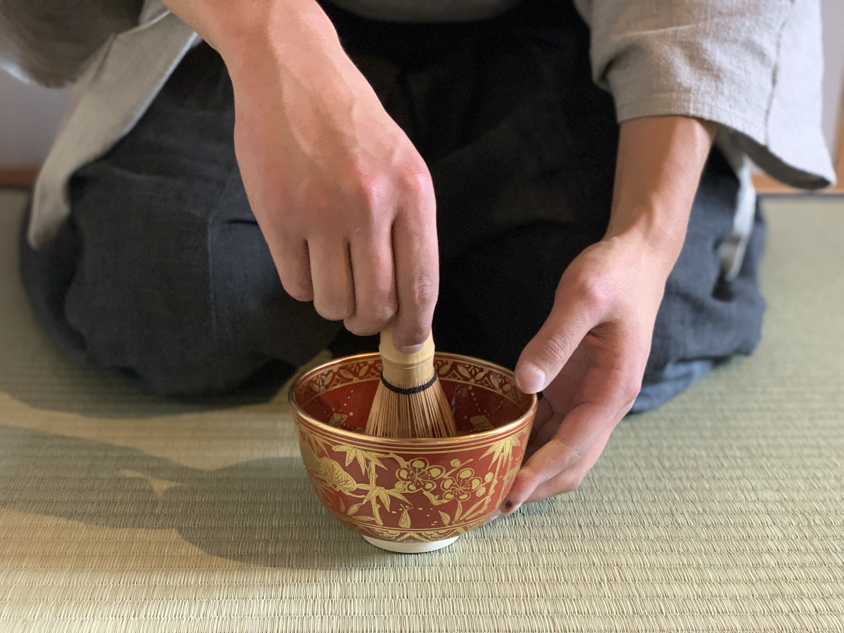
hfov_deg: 36.8
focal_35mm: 52
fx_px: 1268
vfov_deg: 28.0
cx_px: 422
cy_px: 316
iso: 800
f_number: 2.4
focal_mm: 6
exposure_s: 1/30
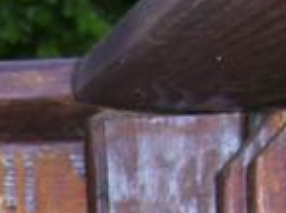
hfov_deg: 6.9
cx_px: -407
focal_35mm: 271
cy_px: 605
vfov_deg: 5.2
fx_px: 2233
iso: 80
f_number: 3
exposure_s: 1/60
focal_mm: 7
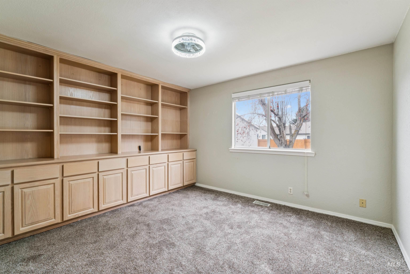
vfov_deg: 74.1
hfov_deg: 97.1
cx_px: 205
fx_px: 181
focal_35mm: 16
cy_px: 137
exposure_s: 1/6
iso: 400
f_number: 13
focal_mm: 15.9
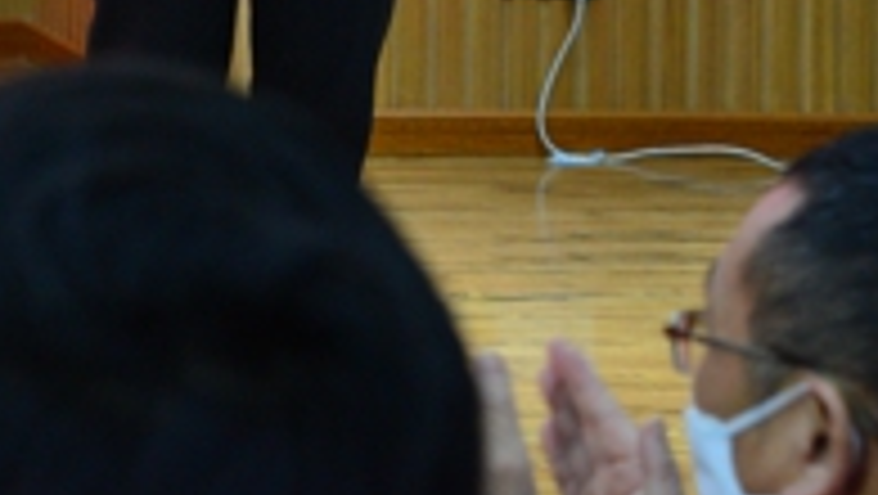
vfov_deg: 5.9
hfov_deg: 10.5
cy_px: -506
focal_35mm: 201
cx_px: -212
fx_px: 4683
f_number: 5
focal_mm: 55
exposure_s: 1/125
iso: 1600
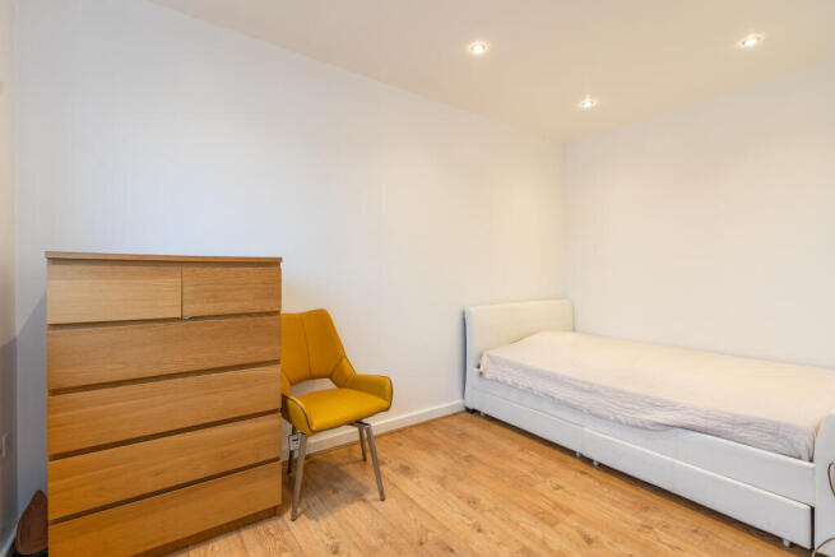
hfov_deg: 96.7
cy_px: 278
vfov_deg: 73.8
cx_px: 418
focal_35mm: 16
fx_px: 371
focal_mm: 16
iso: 320
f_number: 8
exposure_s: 1/10
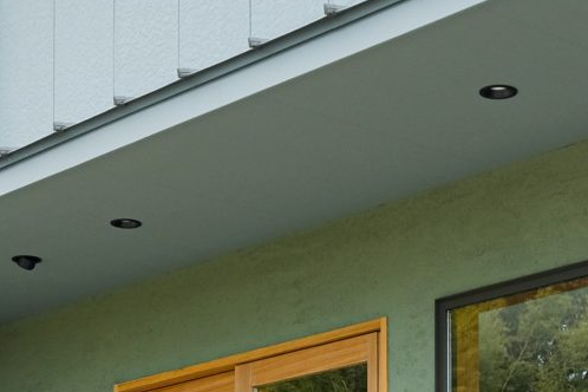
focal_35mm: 108
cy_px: 641
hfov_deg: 18.8
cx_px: 436
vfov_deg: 11.9
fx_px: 1764
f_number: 4.5
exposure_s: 1/180
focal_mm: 14
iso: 200
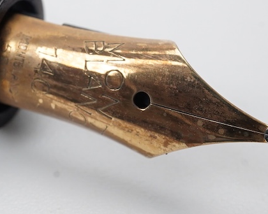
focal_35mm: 113
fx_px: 896
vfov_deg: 13.6
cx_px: 153
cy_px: 110
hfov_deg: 17.0
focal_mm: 30
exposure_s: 1/100
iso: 640
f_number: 22
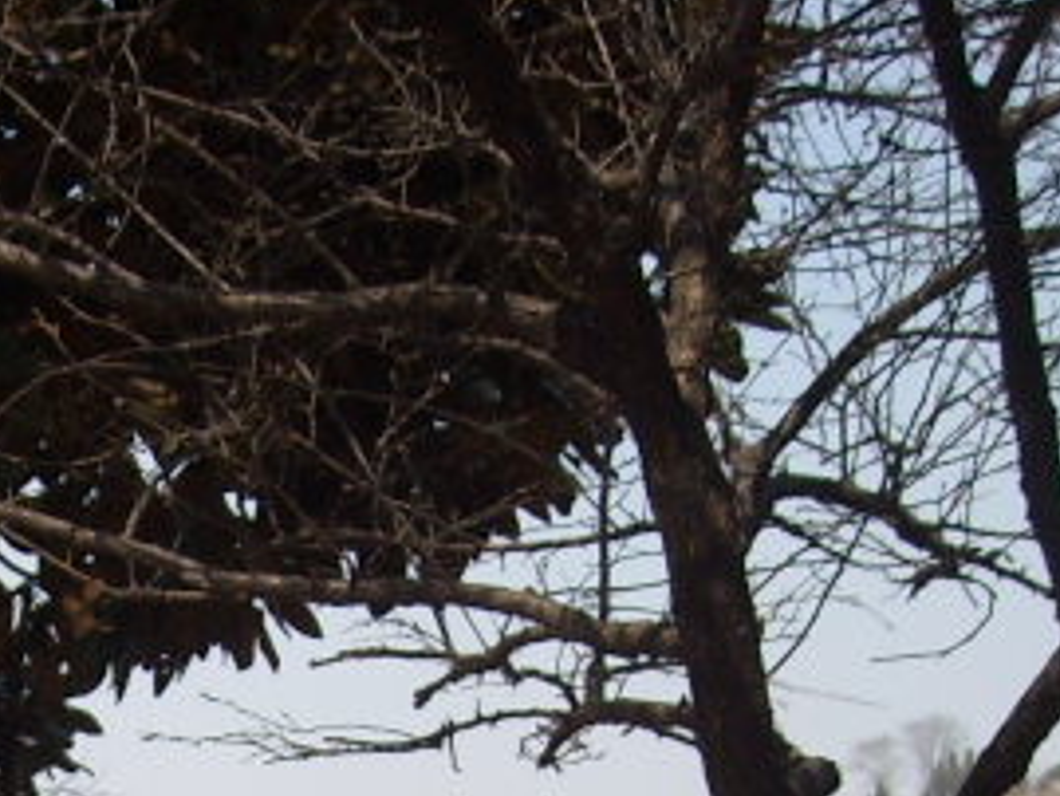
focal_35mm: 133
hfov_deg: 14.4
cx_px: -158
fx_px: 4075
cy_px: 1493
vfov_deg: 10.4
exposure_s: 1/228
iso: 64
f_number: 5.6
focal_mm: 5.7
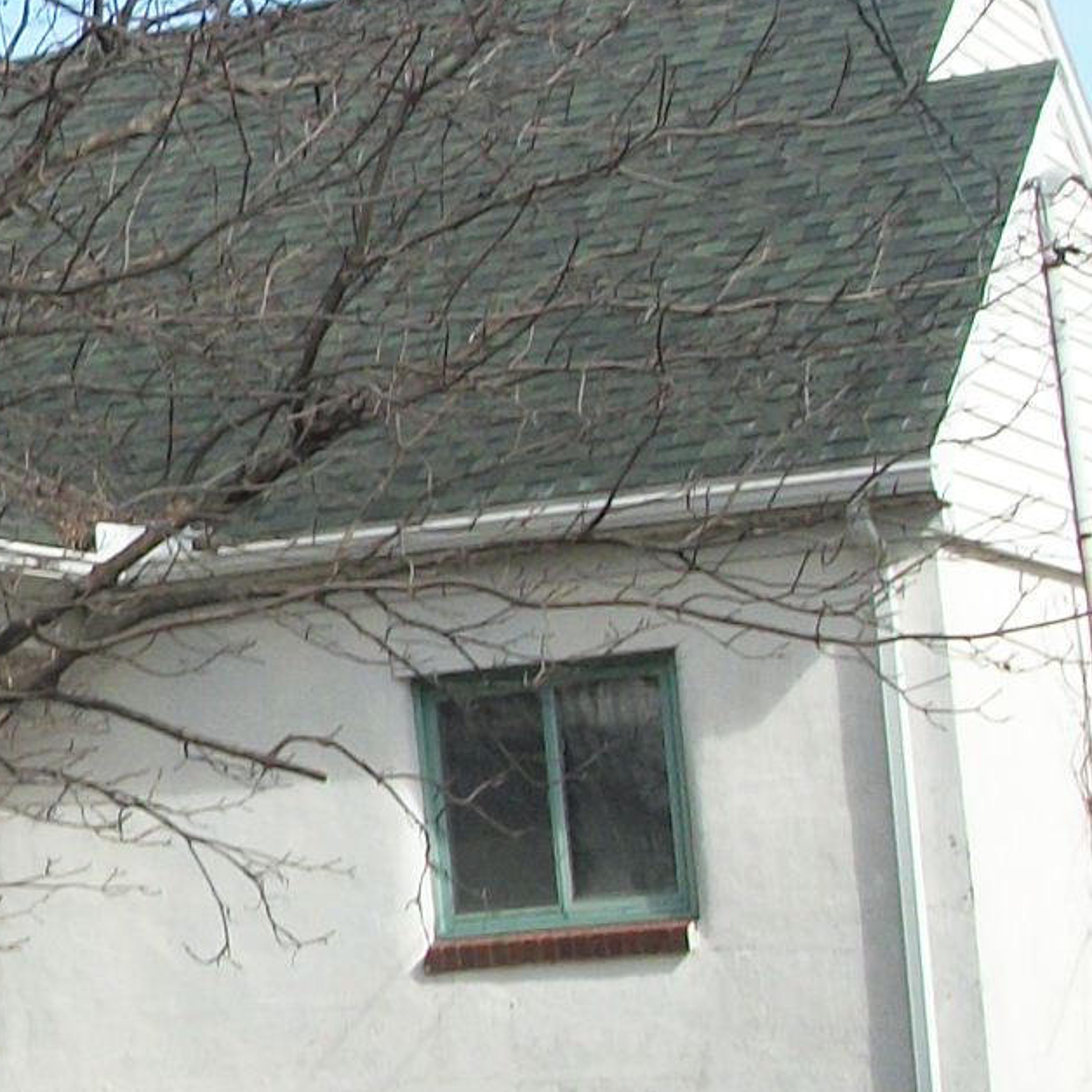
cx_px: -264
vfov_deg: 13.4
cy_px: 476
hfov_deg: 13.0
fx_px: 4640
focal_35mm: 130
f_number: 8.8
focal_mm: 5.7
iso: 80
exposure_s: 1/125
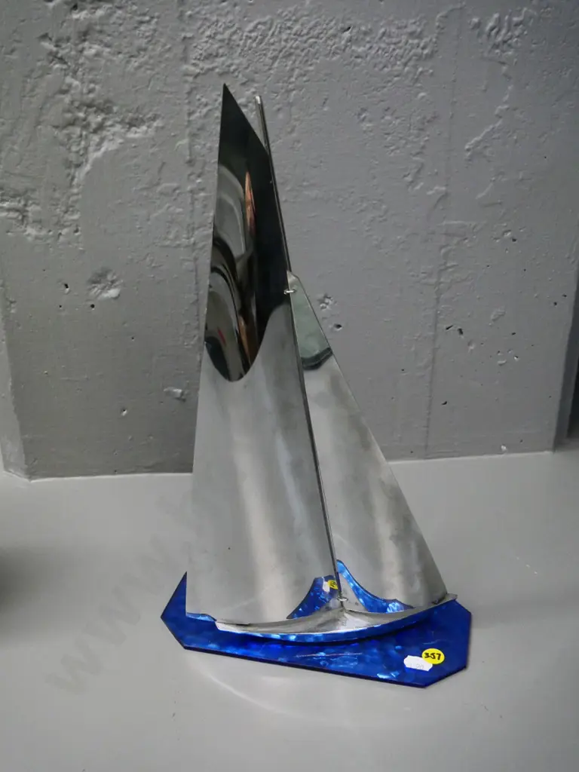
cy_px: 386
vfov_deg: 46.8
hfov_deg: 36.0
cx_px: 290
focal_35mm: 40
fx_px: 892
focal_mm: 20
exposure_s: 1/200
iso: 3200
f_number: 5.6
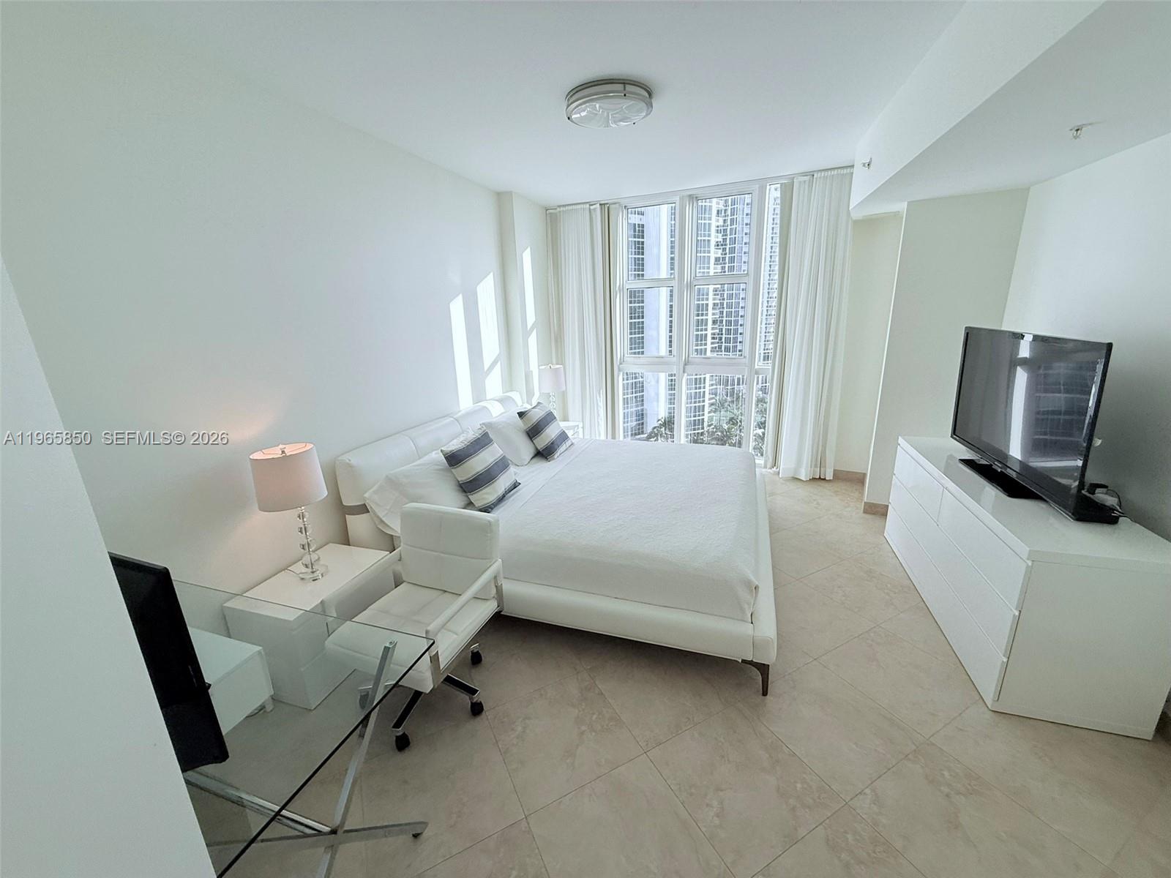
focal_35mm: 14
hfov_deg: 102.1
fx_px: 474
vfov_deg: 85.7
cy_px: 439
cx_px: 586
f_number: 2.2
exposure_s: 1/448
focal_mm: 2.22
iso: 50
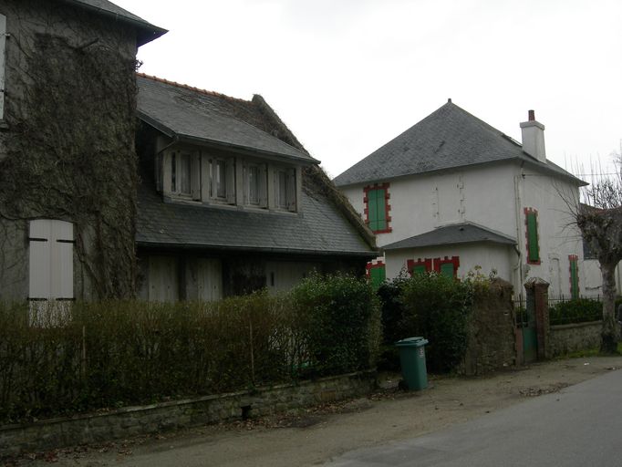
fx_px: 647
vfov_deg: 39.7
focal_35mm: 36
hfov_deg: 51.3
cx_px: 311
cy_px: 234
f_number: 4.3
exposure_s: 1/115
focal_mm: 7.5
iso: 64
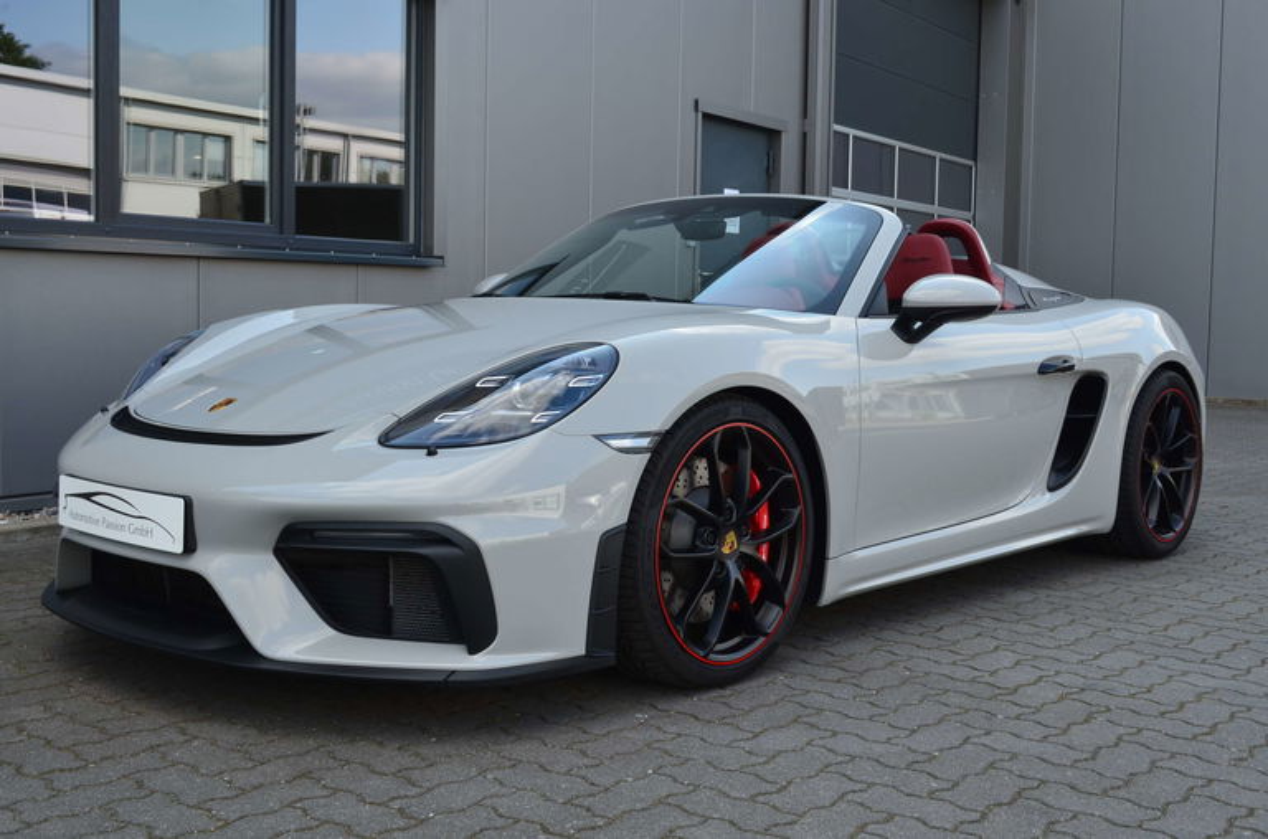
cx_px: 634
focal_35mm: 39
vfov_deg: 34.0
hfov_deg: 49.7
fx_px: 1370
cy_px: 420
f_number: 10
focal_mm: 26
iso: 200
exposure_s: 1/60
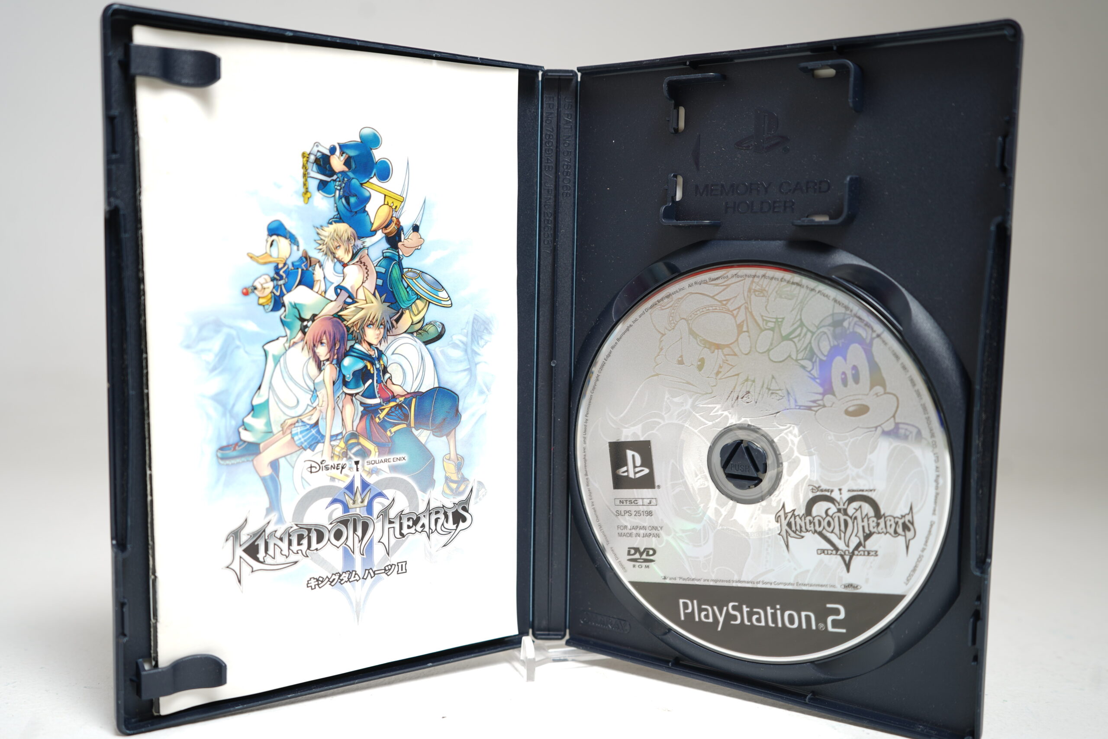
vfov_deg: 41.1
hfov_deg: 58.7
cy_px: 370
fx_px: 985
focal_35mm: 32
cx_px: 554
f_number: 5
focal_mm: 32
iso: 64
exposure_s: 1/2
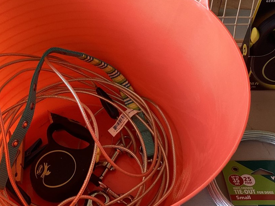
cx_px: 94
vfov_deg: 25.6
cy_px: 74
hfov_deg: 33.5
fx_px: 453
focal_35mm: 57
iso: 40
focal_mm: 3.3
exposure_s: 1/120
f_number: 2.4
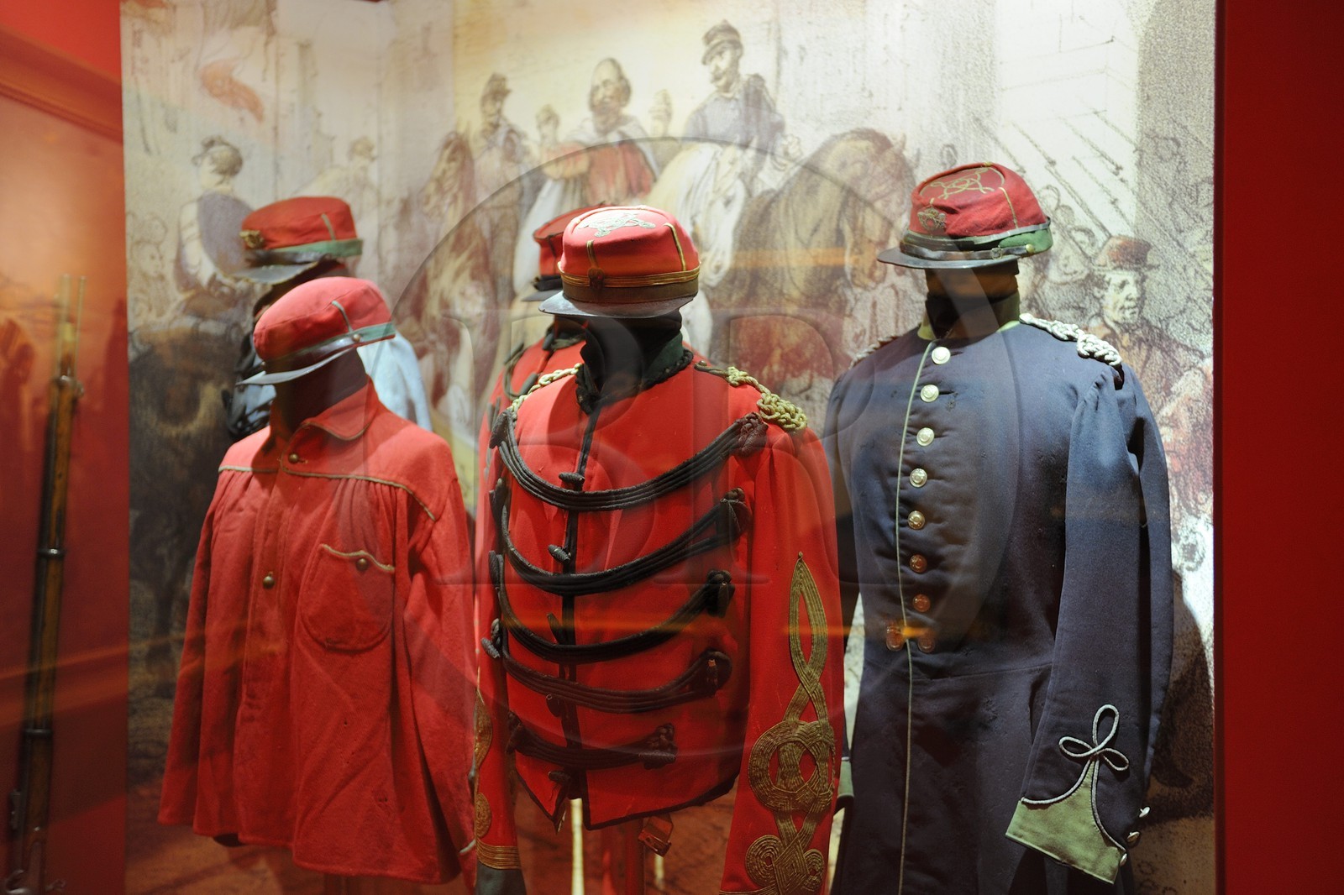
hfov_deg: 46.4
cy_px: 448
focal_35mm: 42
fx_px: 1568
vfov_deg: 31.9
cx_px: 672
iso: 800
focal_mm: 42
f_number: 2.8
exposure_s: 1/20
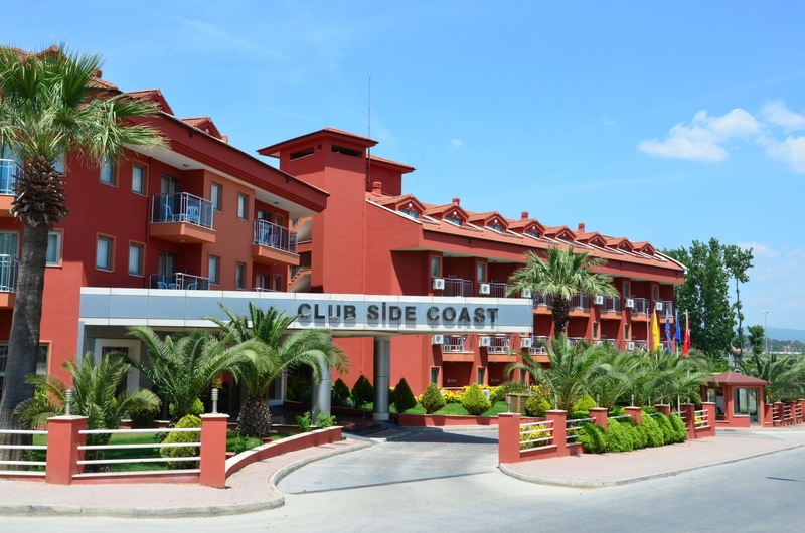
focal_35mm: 36
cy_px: 266
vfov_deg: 36.7
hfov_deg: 53.2
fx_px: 803
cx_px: 402
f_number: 16
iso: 250
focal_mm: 24
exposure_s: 1/125
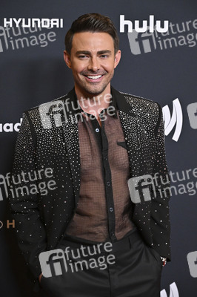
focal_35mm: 86
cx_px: 98
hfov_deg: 15.9
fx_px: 707
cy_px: 148
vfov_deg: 23.7
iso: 4000
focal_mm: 86
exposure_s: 1/250
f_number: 5.6
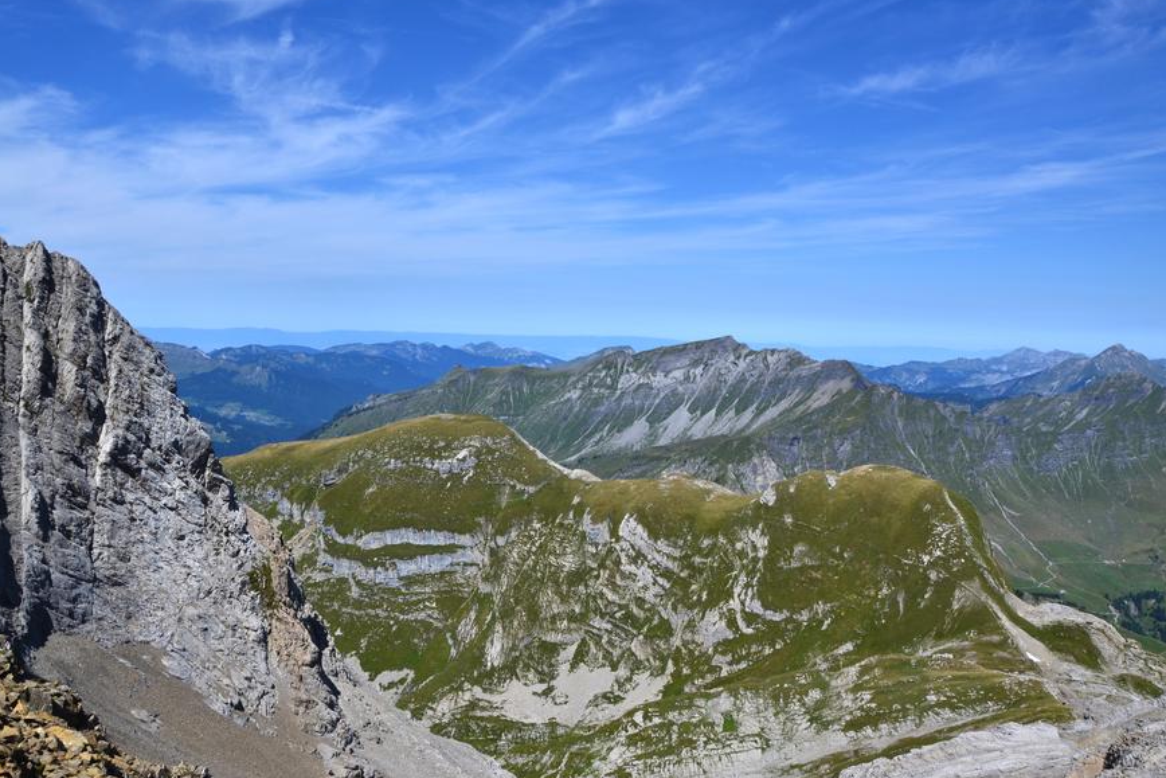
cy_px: 388
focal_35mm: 28
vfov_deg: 46.4
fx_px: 907
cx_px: 571
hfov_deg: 65.5
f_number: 11
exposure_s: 1/250
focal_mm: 18
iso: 100
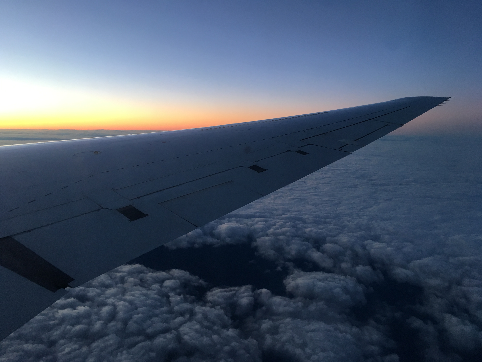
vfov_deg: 48.2
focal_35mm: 29
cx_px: 241
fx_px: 404
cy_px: 181
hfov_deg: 61.7
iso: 40
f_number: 2.2
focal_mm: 4.15
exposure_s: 1/33
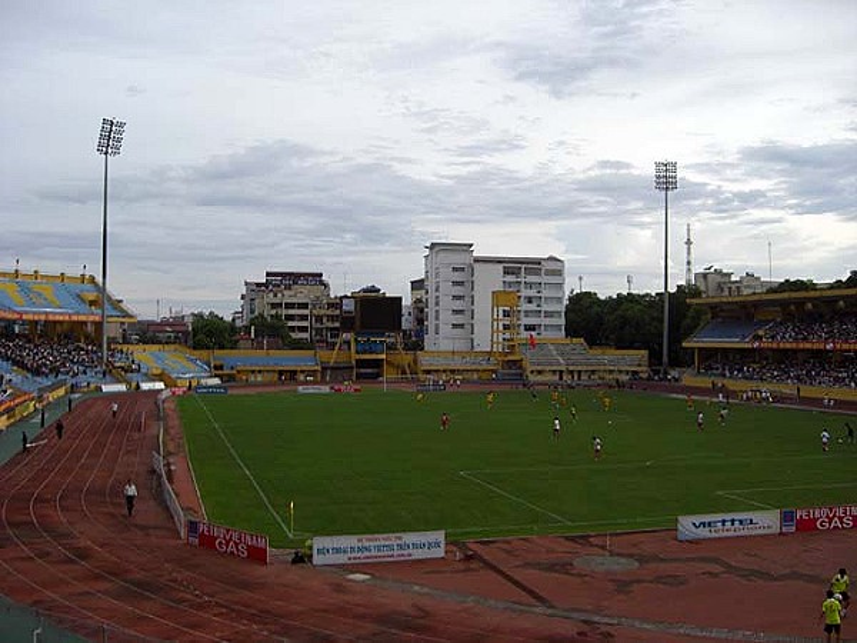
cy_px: 322
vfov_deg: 37.7
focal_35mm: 38
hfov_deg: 49.0
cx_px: 428
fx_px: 941
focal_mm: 6.2
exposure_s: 1/640
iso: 64
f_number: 2.7
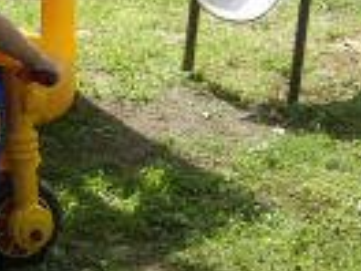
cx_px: -142
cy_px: -21
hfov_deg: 15.8
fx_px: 1220
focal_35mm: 117
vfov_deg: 12.5
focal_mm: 8.13
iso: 71
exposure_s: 1/148
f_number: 5.6
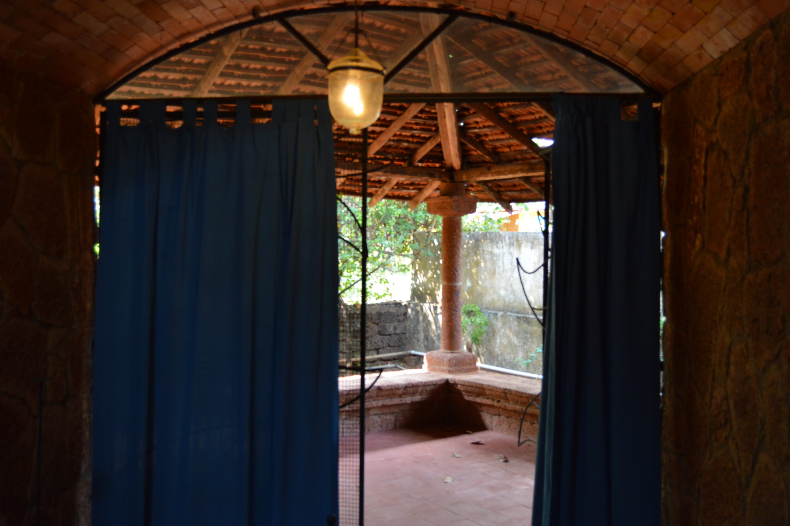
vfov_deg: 38.9
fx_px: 746
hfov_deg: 55.8
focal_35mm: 34
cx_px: 399
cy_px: 267
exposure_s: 1/60
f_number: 4
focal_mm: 22
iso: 400
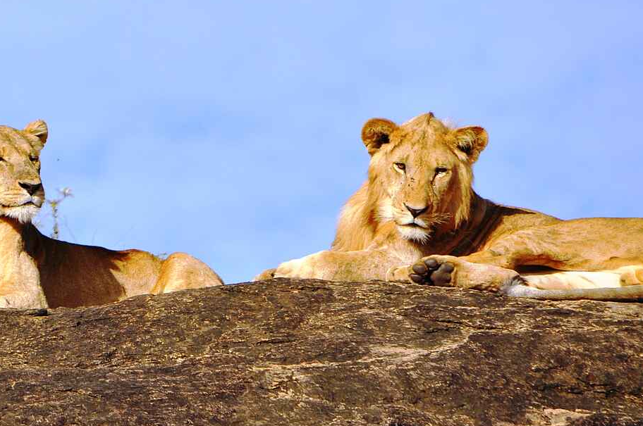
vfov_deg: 2.0
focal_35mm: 695
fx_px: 12394
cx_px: 41
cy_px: 148
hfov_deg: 3.0
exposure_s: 1/800
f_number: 7.1
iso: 200
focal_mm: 220
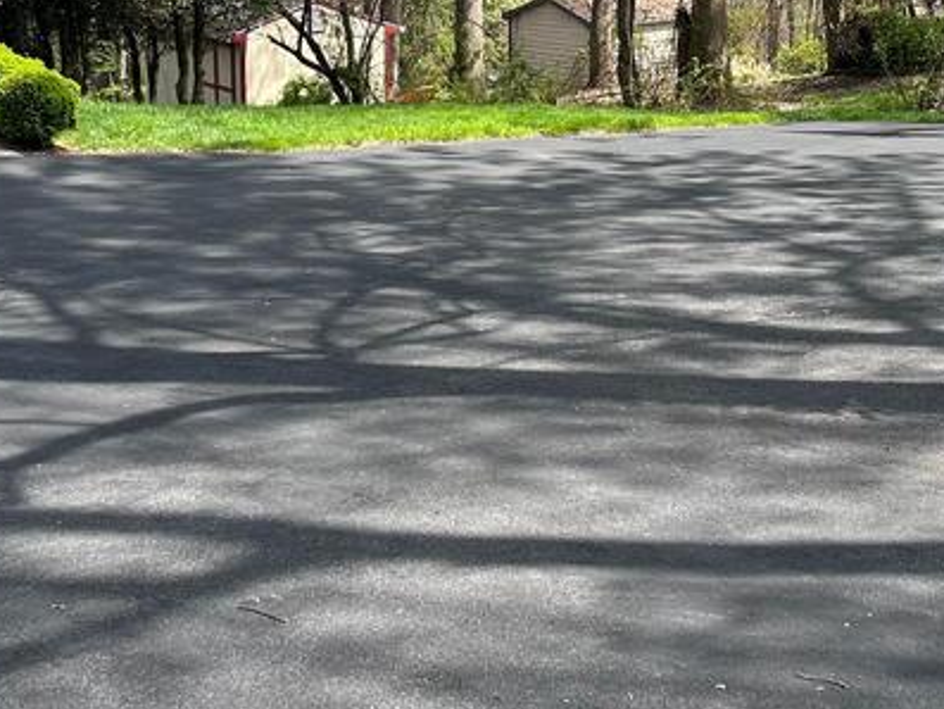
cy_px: 178
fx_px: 1828
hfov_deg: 29.0
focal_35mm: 67
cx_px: 461
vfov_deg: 21.8
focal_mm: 5.7
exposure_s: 1/1124
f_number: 1.5
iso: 50
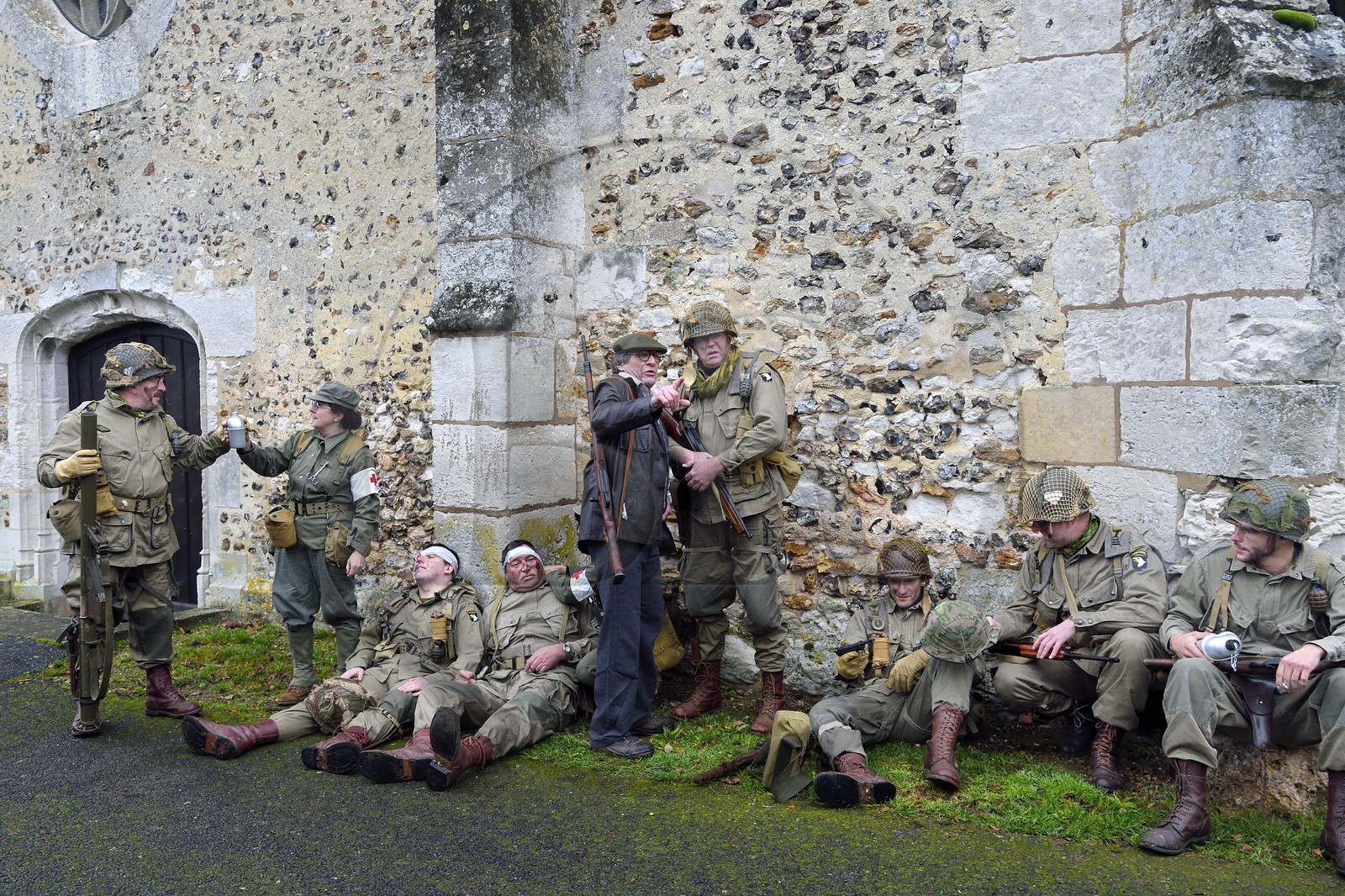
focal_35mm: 31
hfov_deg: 60.3
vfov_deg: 42.3
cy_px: 448
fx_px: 1158
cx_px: 672
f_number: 7.1
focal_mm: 31
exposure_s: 1/100
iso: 800
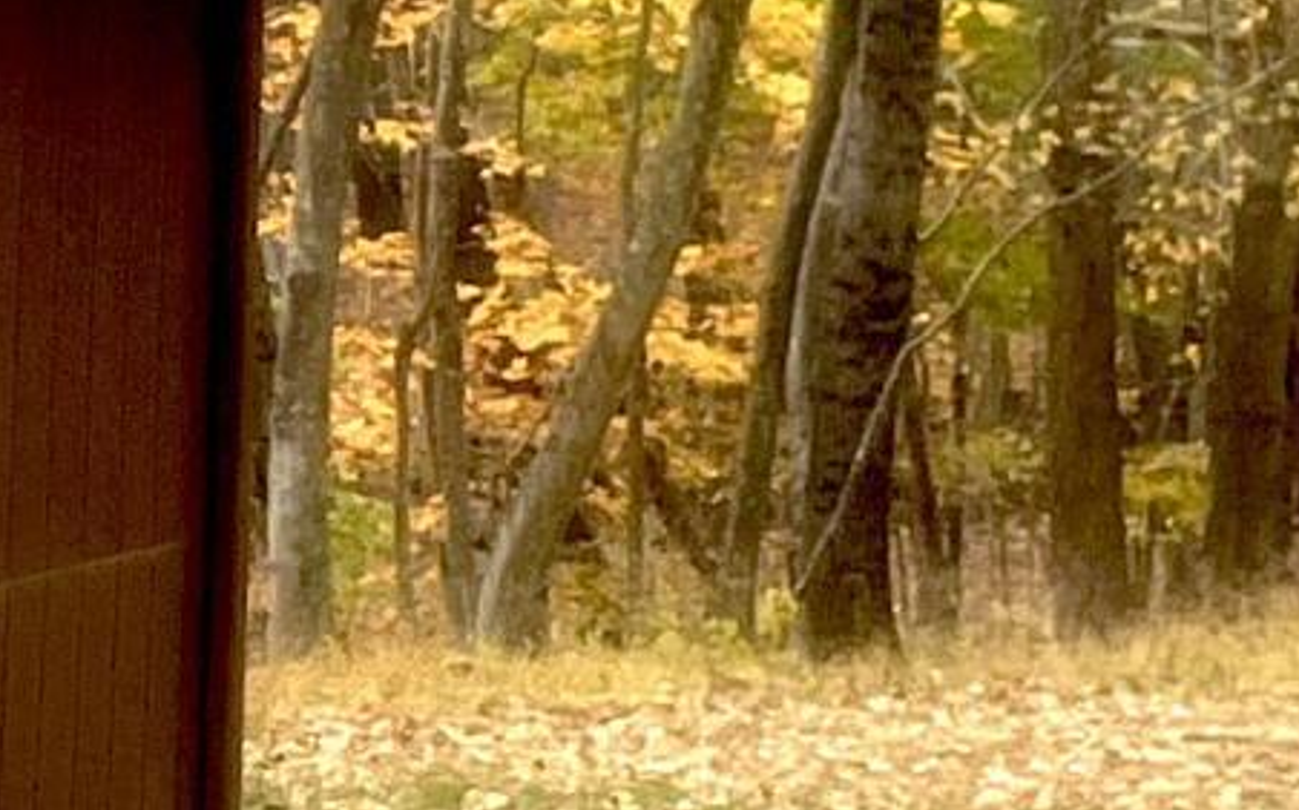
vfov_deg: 7.1
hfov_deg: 9.5
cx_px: -2334
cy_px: -40
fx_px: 6475
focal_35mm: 183
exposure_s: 1/583
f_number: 1.6
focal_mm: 5.1
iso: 50
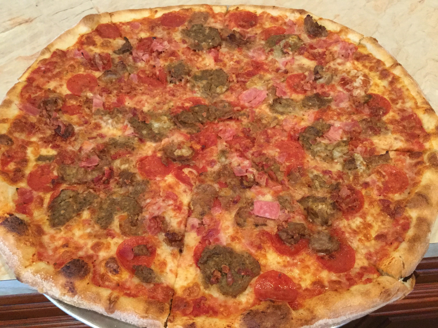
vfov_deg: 45.4
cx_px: 219
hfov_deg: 58.4
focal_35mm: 31
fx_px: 392
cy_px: 164
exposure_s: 1/30
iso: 200
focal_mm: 3.3
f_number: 2.4
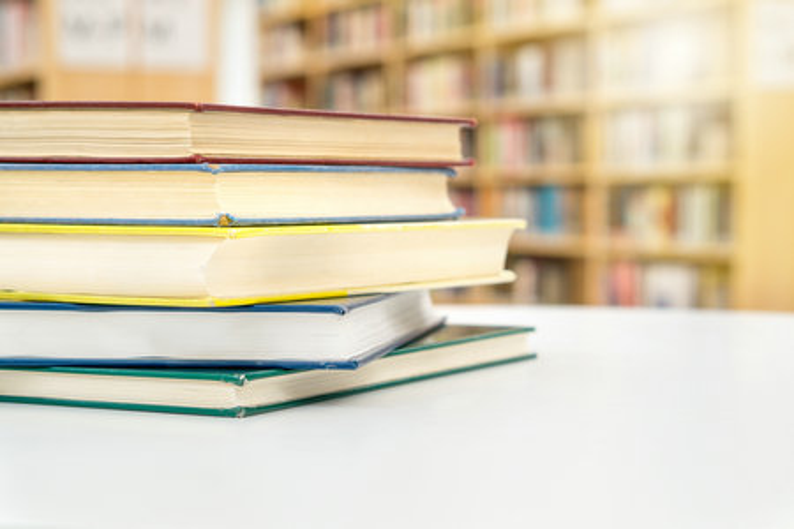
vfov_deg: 18.2
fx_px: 1654
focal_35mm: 75
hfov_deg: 27.0
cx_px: 397
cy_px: 264
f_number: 4.5
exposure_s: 1/20
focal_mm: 50
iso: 100
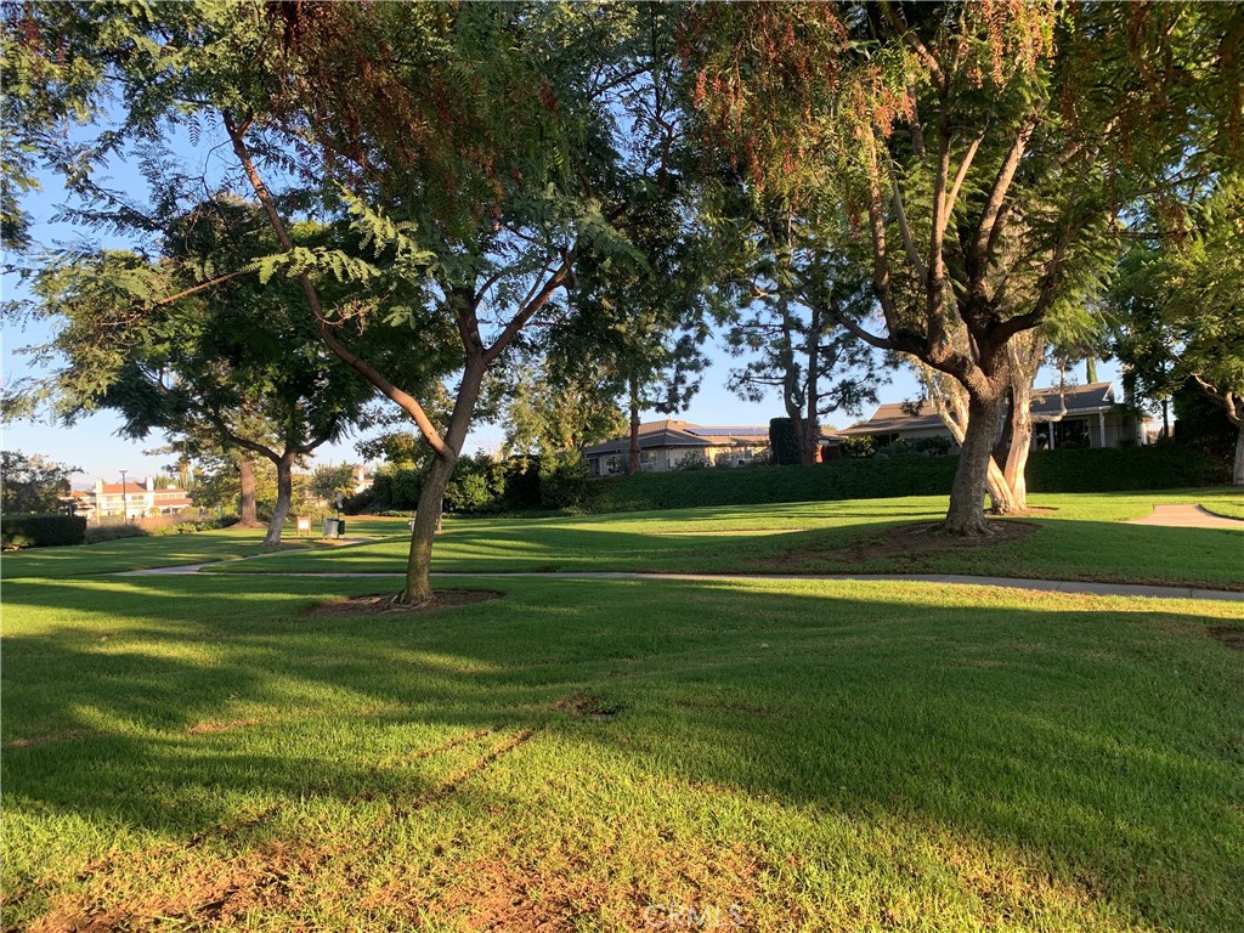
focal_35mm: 26
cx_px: 622
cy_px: 466
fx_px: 934
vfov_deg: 53.1
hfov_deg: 67.3
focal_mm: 4.25
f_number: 1.8
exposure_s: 1/249
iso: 25
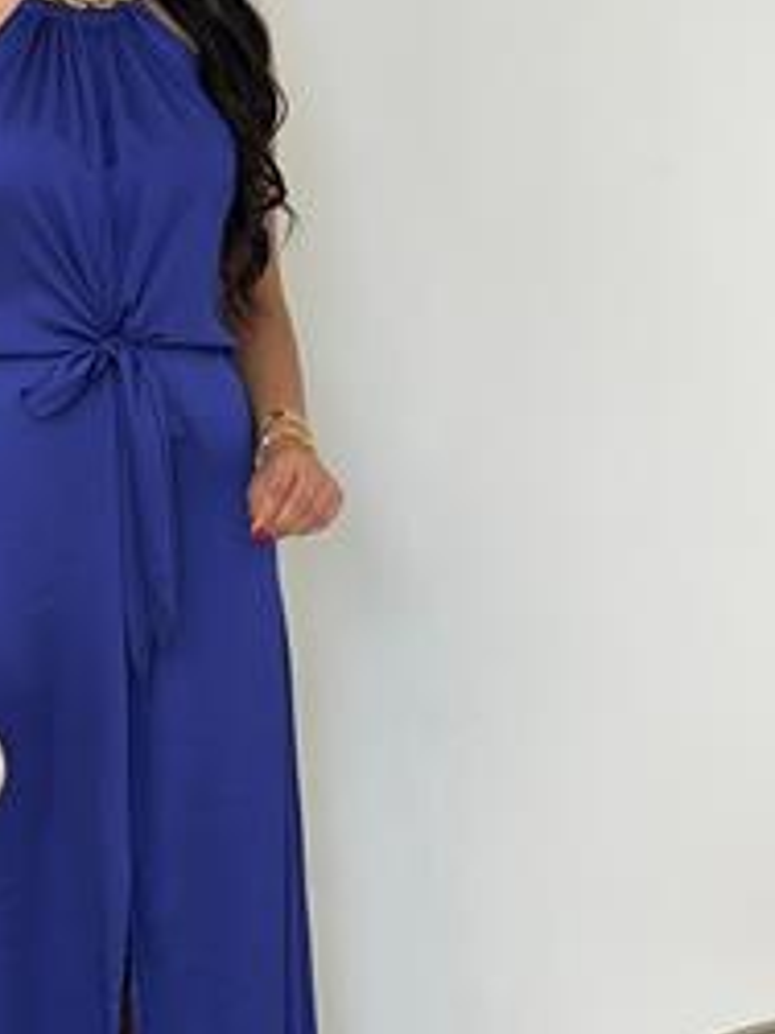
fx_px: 3047
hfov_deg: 14.4
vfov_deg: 19.3
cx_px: 87
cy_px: 492
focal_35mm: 102
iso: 80
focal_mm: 6.86
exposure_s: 1/230
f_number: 1.78
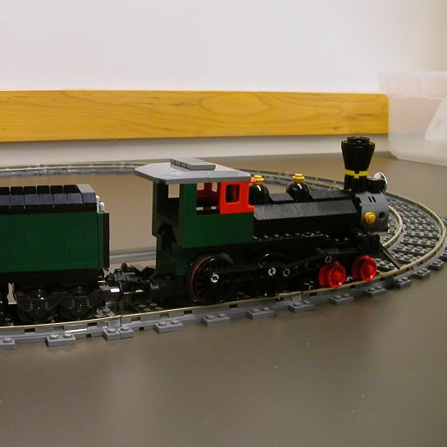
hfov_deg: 35.0
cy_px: 215
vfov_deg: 35.4
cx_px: 145
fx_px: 701
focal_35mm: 48
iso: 100
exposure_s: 1/9
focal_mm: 5.6
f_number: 2.7
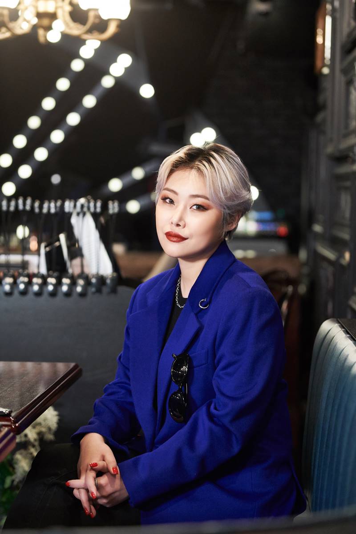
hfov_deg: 12.3
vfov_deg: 18.4
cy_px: 267
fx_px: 1646
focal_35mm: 111
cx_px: 178
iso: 2000
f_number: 4
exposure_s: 1/125
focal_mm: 111
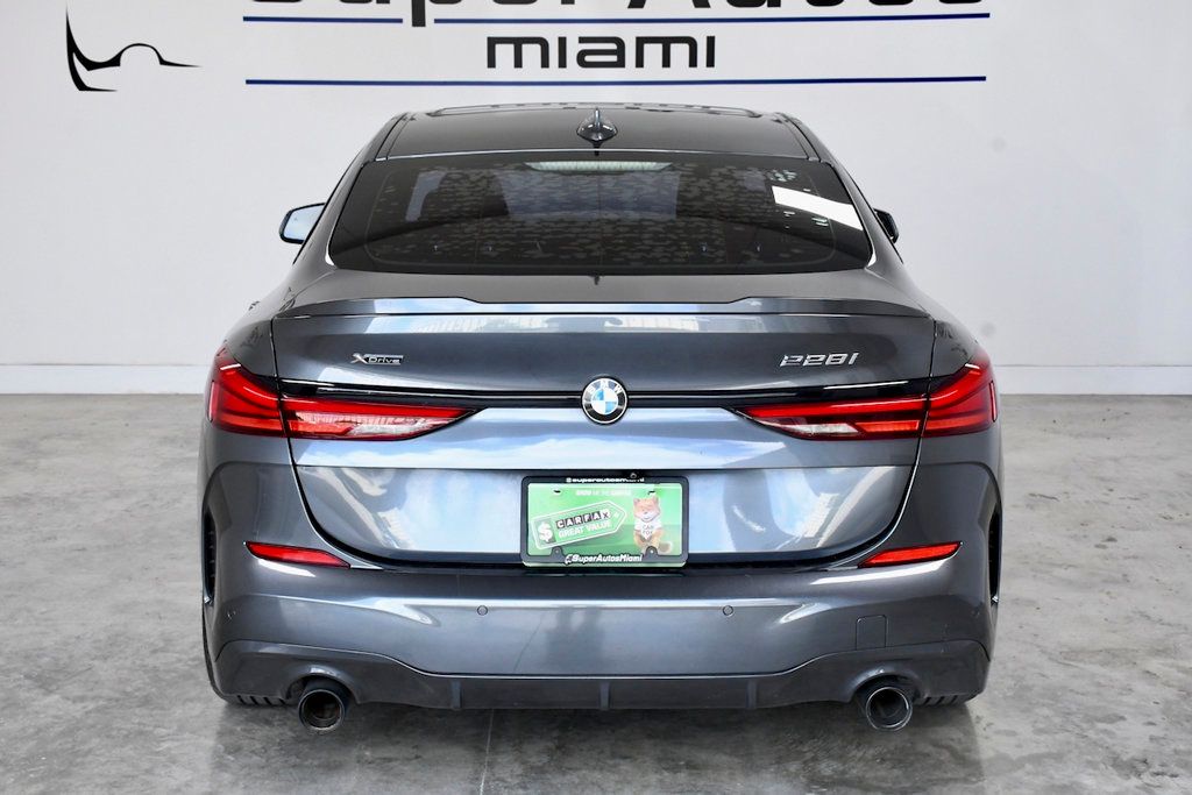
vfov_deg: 26.5
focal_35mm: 51
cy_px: 398
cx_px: 596
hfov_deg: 38.9
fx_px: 1689
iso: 2500
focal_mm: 34
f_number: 10
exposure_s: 1/400
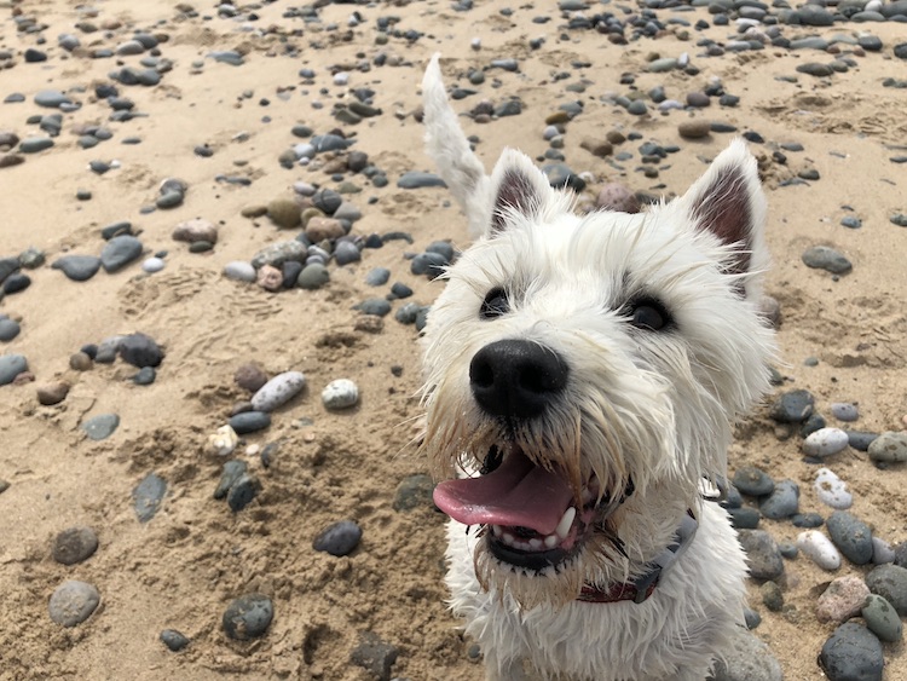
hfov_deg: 63.4
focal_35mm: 28
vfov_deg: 49.8
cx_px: 454
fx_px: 734
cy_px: 340
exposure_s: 1/2857
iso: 25
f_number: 1.8
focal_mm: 4
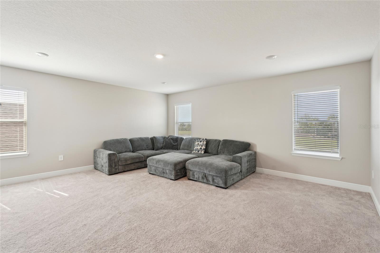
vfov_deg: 73.7
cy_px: 126
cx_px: 190
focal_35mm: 16
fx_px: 169
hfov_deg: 96.7
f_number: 8
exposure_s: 1/20
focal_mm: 16
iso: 400
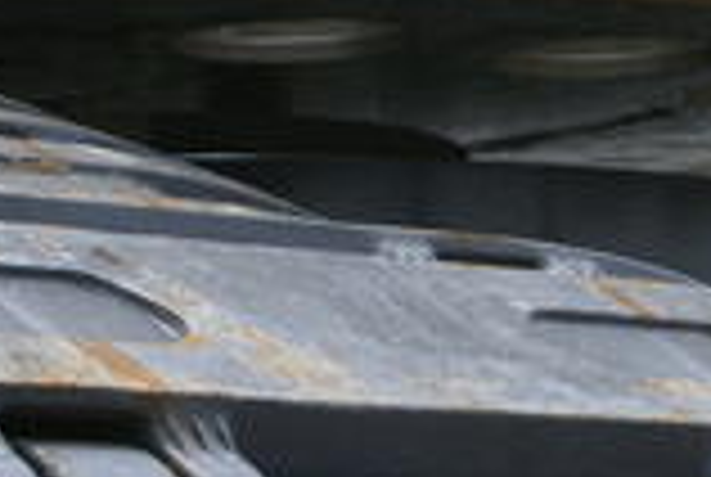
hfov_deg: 9.6
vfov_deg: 6.5
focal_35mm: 212
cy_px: 140
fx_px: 4195
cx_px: 796
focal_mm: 40
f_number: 9
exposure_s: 1/160
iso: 100
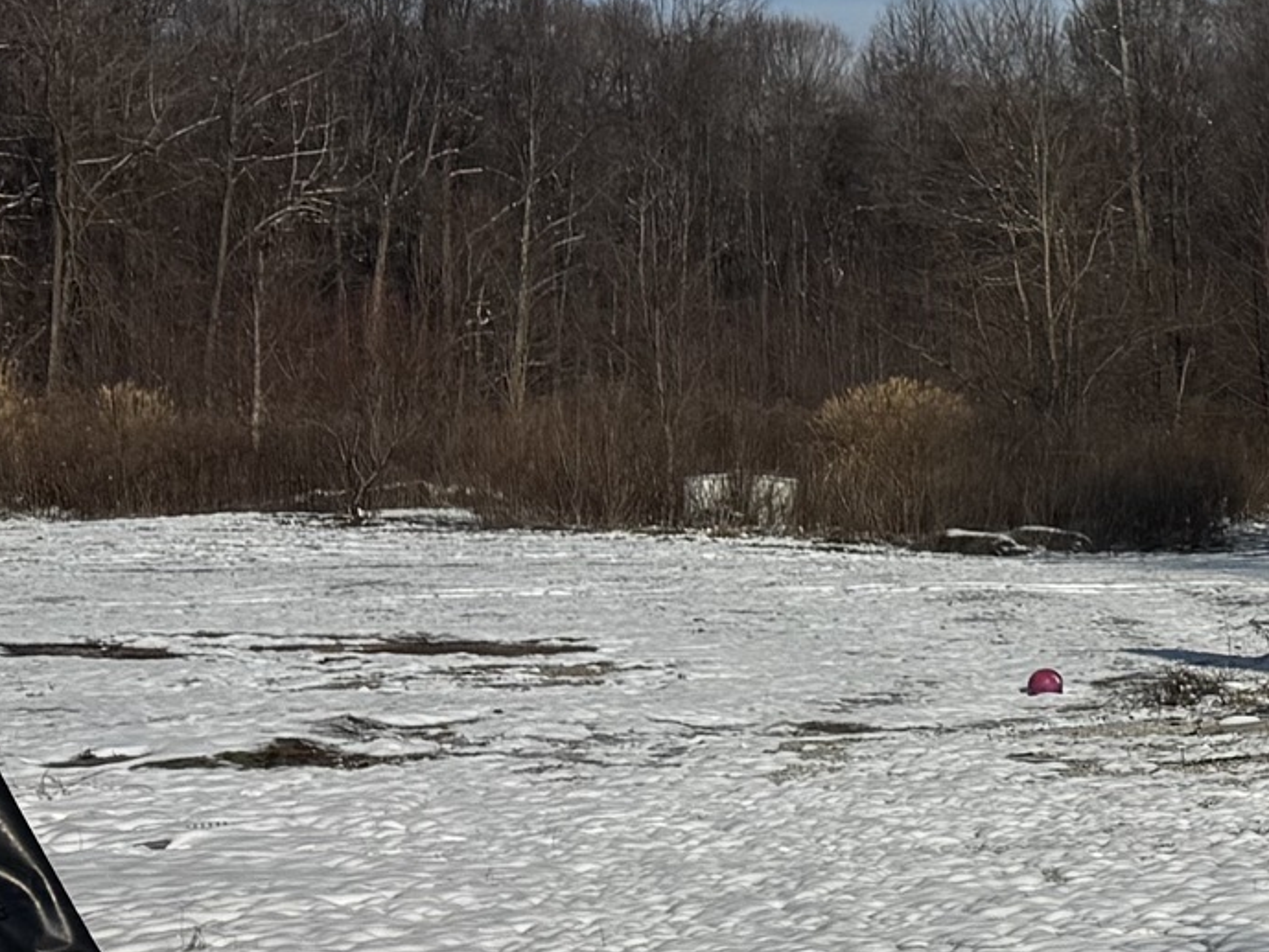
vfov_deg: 13.8
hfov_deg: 14.5
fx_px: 3923
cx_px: 2687
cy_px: 418
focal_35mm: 107
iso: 80
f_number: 1.78
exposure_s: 1/7937
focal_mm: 6.76
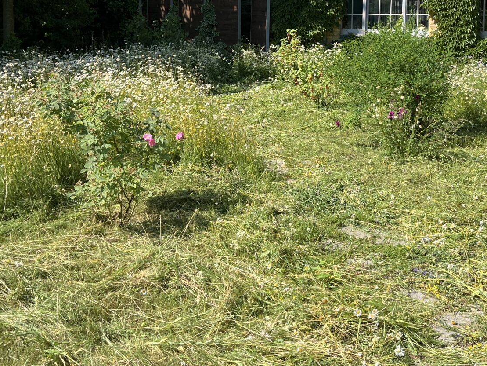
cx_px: 252
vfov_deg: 31.2
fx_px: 633
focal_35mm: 45
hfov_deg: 42.1
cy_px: 64
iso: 50
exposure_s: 1/2358
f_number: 1.6
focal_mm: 5.1
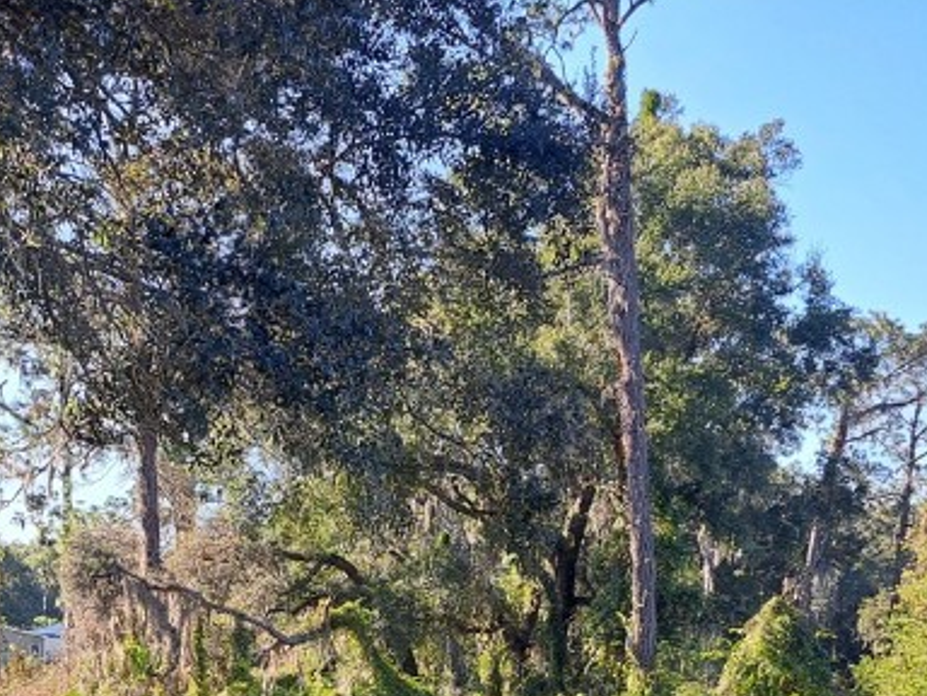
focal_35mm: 64
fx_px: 1714
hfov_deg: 30.1
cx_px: 323
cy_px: 899
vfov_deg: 20.9
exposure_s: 1/343
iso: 50
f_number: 1.8
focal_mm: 5.23
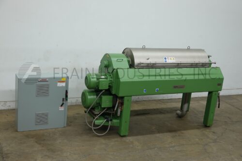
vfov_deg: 28.1
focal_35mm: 48
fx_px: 323
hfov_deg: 41.1
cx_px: 121
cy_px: 80
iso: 160
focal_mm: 18.24
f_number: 4
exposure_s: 1/50
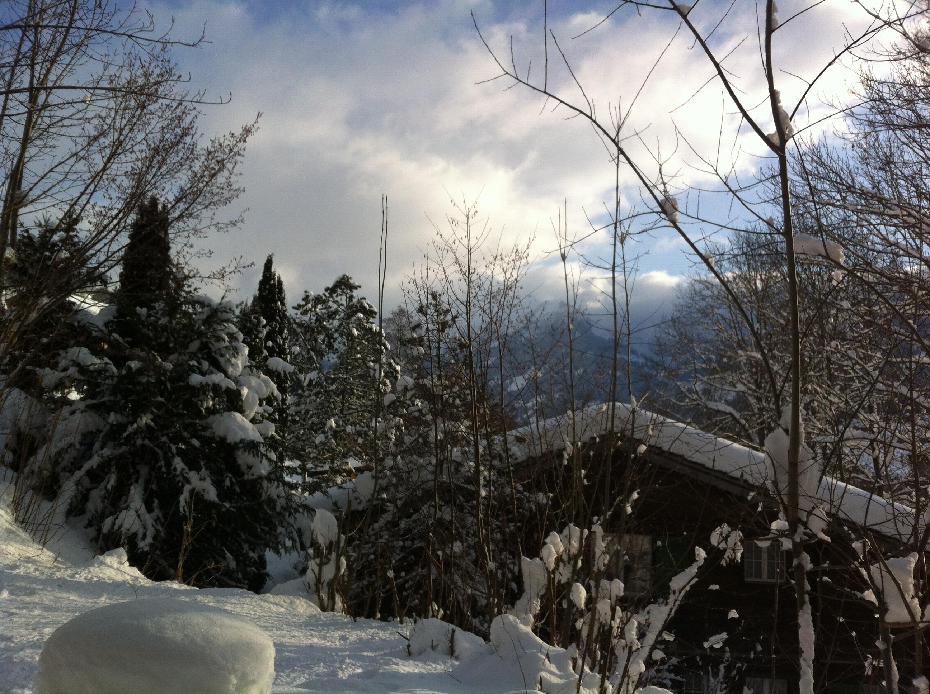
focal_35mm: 35
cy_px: 347
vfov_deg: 40.6
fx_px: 939
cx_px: 465
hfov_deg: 52.7
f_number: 2.8
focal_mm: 3.85
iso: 80
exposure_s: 1/1371
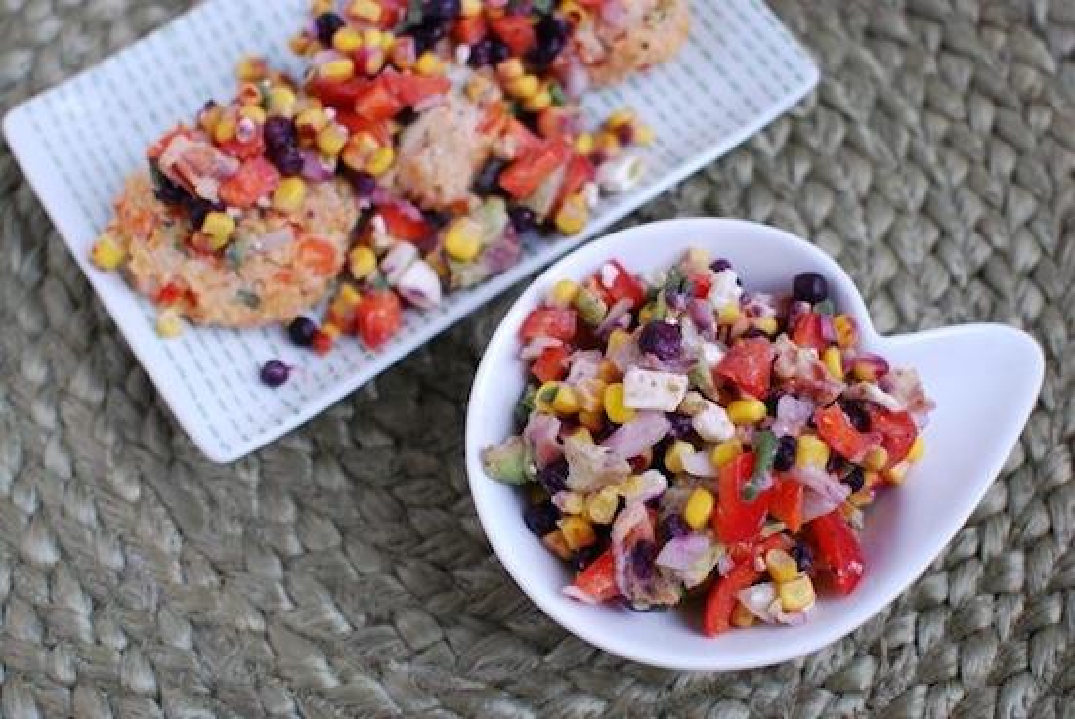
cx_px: 538
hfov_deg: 37.8
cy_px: 360
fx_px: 1569
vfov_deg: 25.8
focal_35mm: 52
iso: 400
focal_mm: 35
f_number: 3.5
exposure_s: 1/60
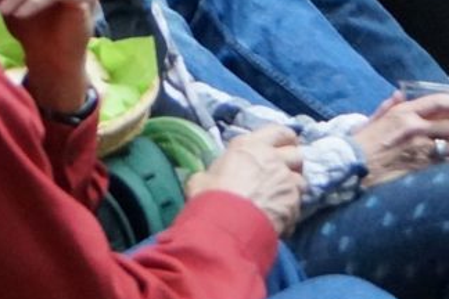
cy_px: -607
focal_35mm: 355
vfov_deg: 3.8
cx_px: -82
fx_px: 4427
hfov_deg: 5.8
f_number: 4.5
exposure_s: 1/160
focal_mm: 30
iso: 1000
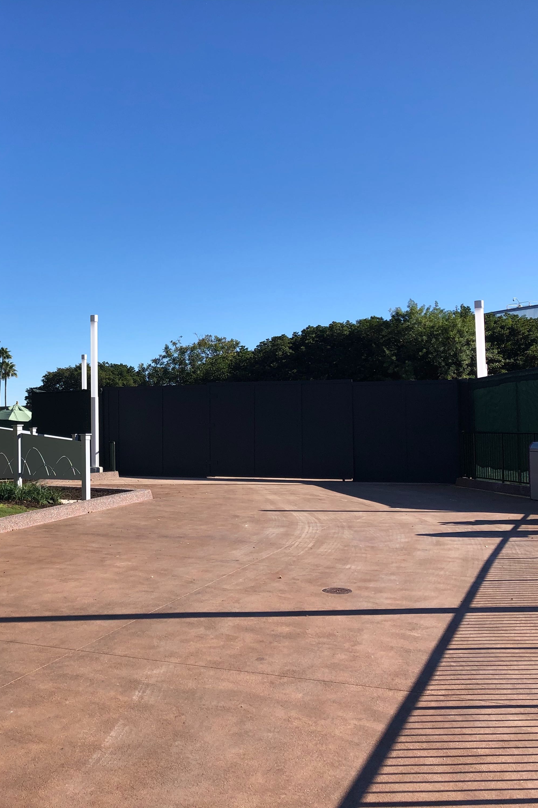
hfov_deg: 33.1
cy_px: 403
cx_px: 96
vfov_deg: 49.6
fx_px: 874
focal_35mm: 39
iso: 20
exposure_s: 1/1453
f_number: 1.8
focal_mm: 3.99
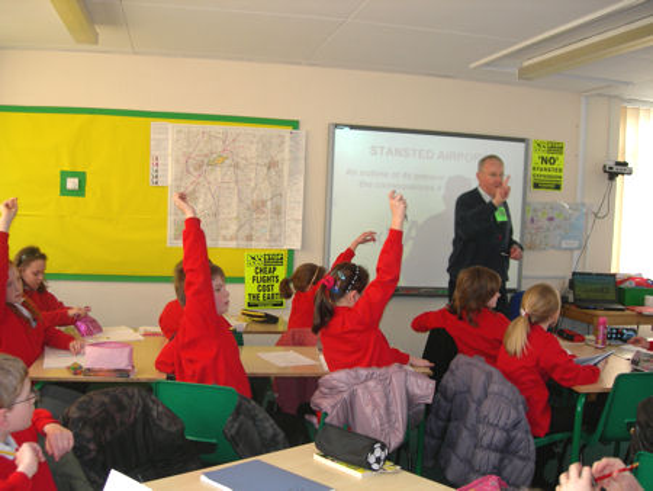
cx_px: 326
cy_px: 246
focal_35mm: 38
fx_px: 717
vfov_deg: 37.8
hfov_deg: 49.0
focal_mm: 7.8
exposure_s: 1/30
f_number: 2.8
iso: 50
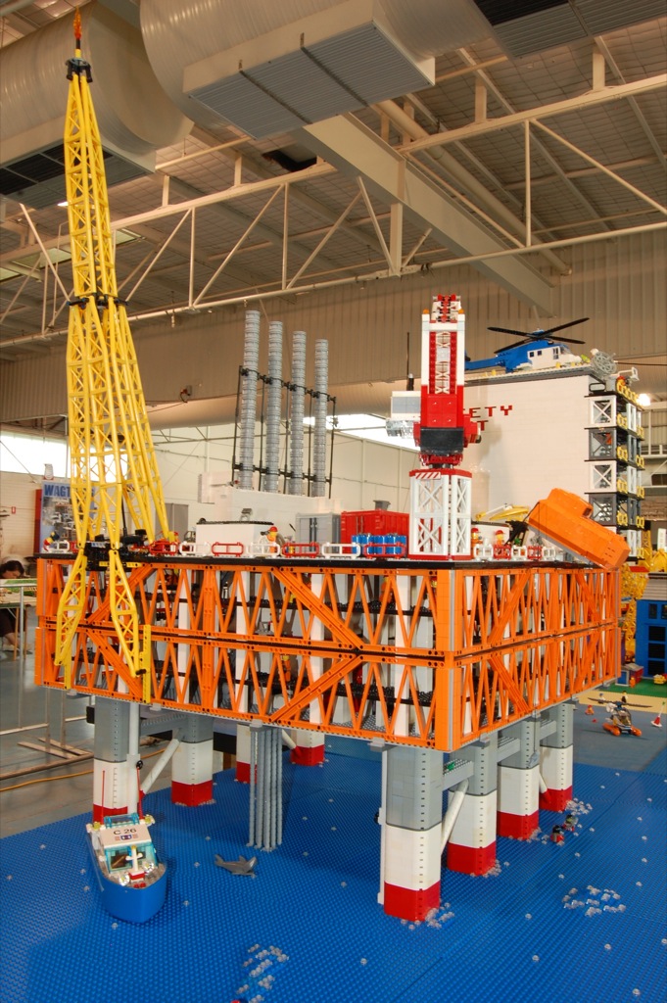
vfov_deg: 64.6
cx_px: 334
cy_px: 502
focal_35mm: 28
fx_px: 793
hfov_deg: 45.6
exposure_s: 1/1.3
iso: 400
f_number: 14
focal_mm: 19
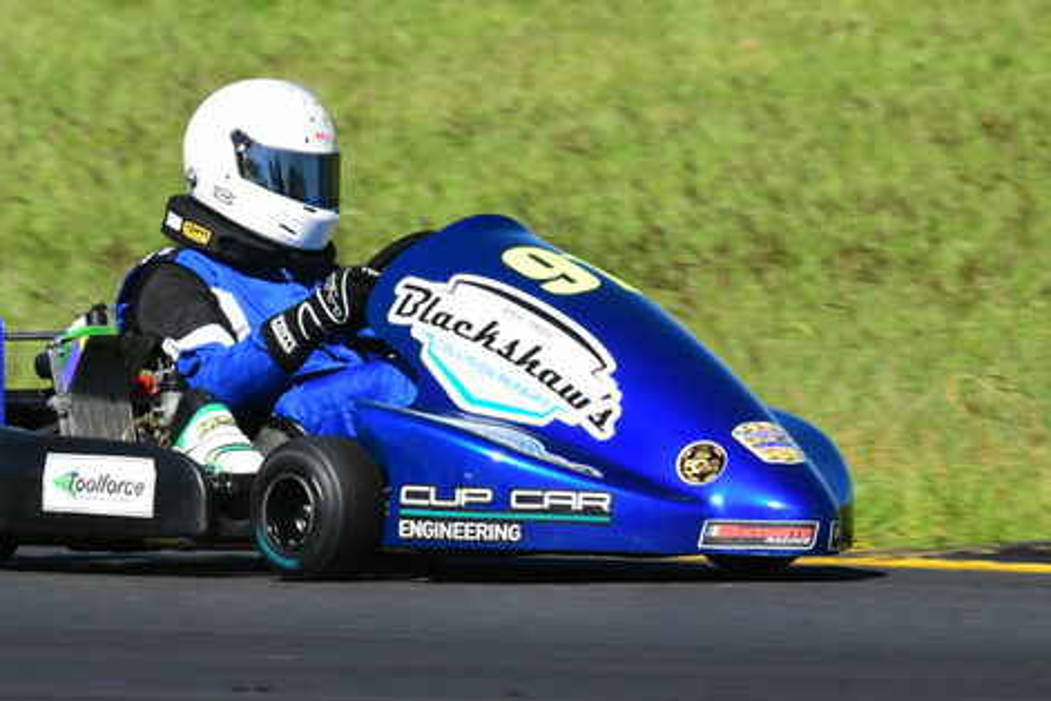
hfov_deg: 1.8
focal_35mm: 1121
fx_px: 32724
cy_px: 221
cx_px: 625
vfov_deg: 1.2
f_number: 11
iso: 500
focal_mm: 440
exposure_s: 1/640
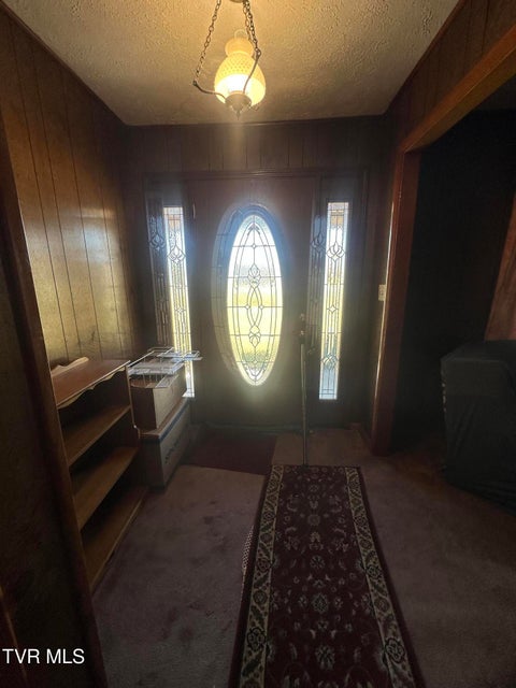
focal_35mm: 14
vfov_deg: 102.1
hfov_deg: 85.7
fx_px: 278
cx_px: 258
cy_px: 344
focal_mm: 2.22
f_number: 2.2
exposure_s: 1/99
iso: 80
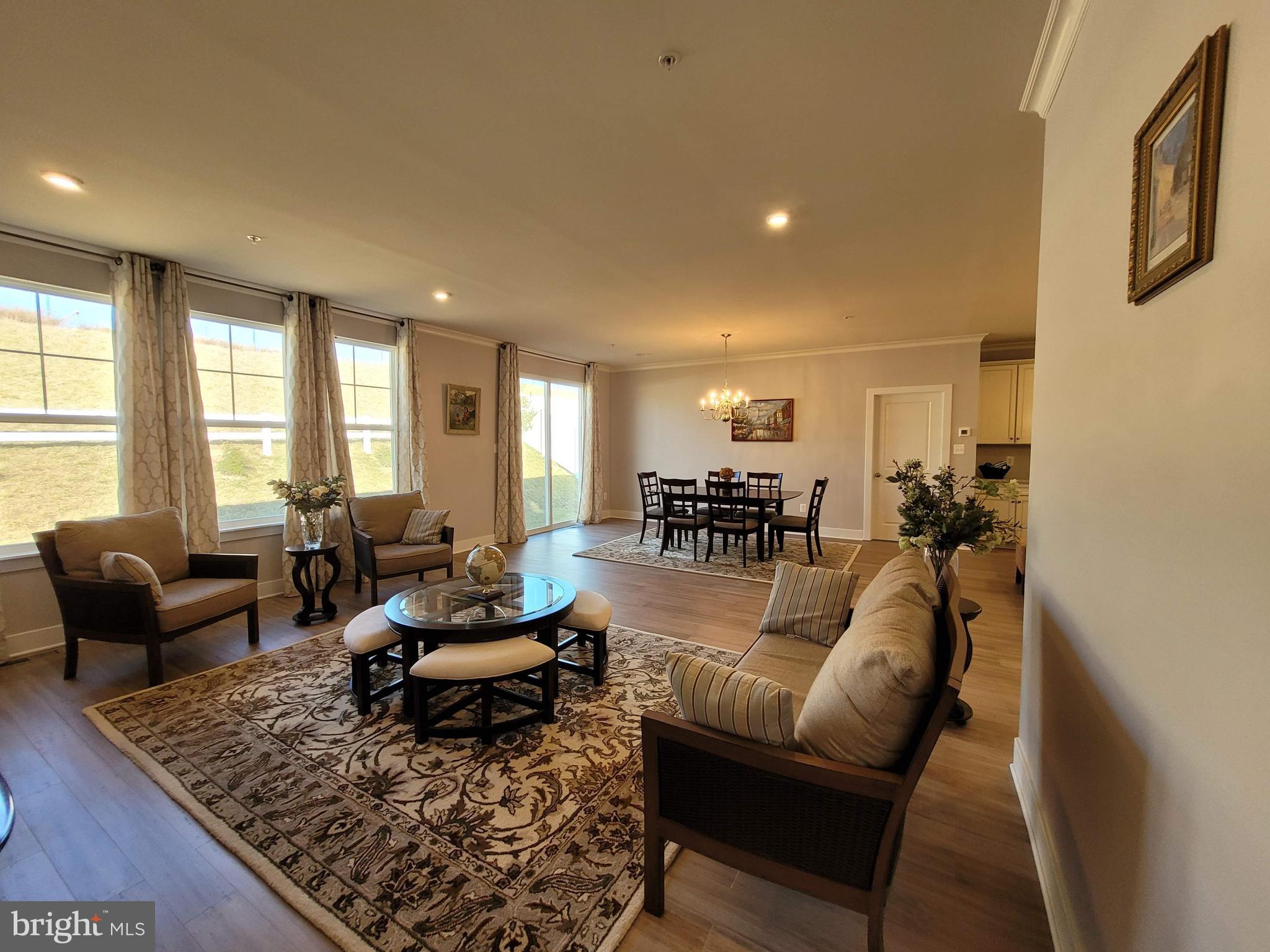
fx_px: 477
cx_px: 635
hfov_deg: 106.2
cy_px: 476
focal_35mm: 13
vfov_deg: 89.9
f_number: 2.2
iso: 64
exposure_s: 1/60
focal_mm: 1.74
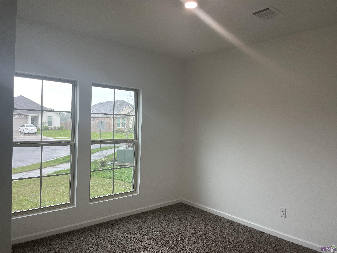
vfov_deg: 53.1
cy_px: 126
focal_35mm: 26
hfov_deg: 67.3
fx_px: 253
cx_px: 168
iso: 80
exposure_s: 1/120
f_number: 1.6
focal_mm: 4.2
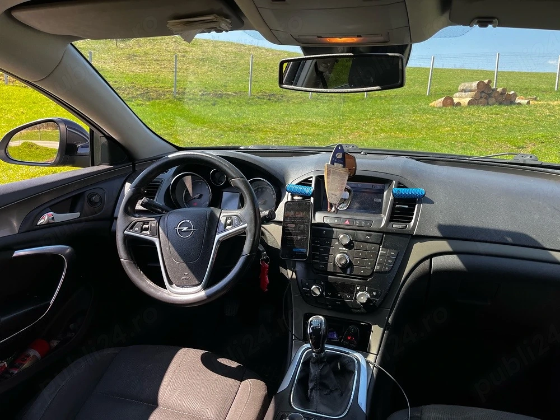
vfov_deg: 53.1
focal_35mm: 26
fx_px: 421
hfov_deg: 67.3
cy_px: 210
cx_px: 280
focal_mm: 5.1
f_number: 1.6
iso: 50
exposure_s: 1/461
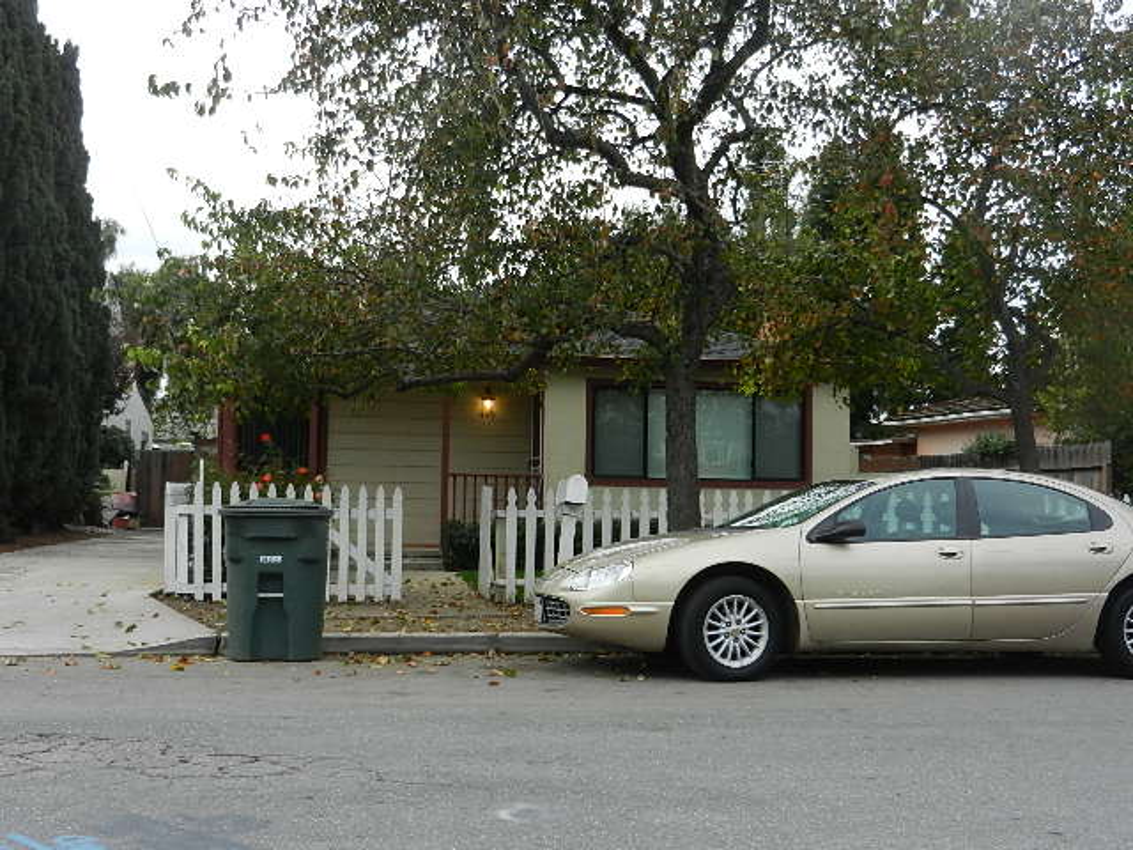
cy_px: 425
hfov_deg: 49.0
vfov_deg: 37.7
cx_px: 566
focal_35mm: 38
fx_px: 1244
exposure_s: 1/200
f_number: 4
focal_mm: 6.9
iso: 160
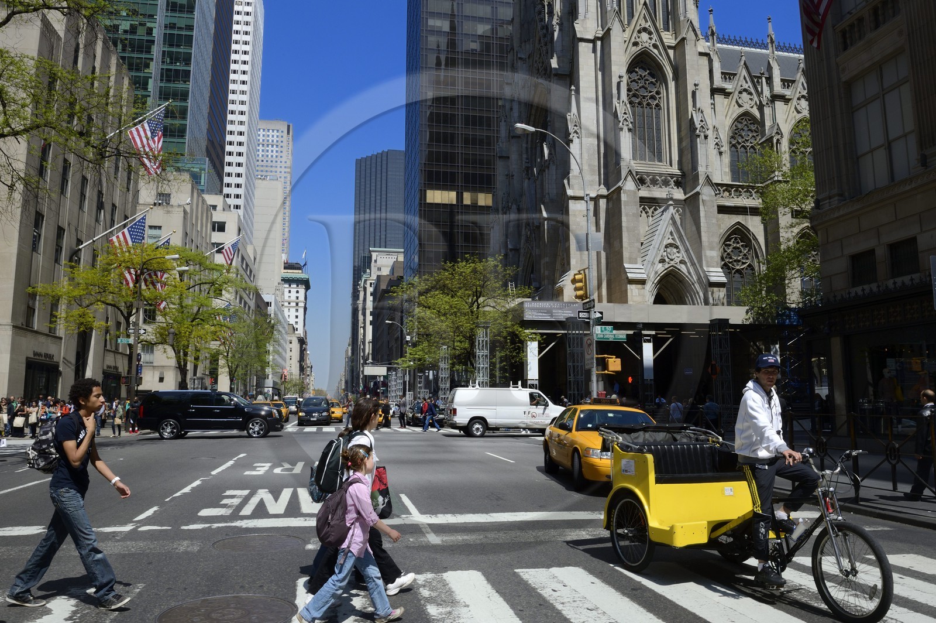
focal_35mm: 24
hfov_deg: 73.8
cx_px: 468
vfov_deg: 53.1
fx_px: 623
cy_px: 312
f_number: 18
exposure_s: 1/200
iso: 400
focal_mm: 24
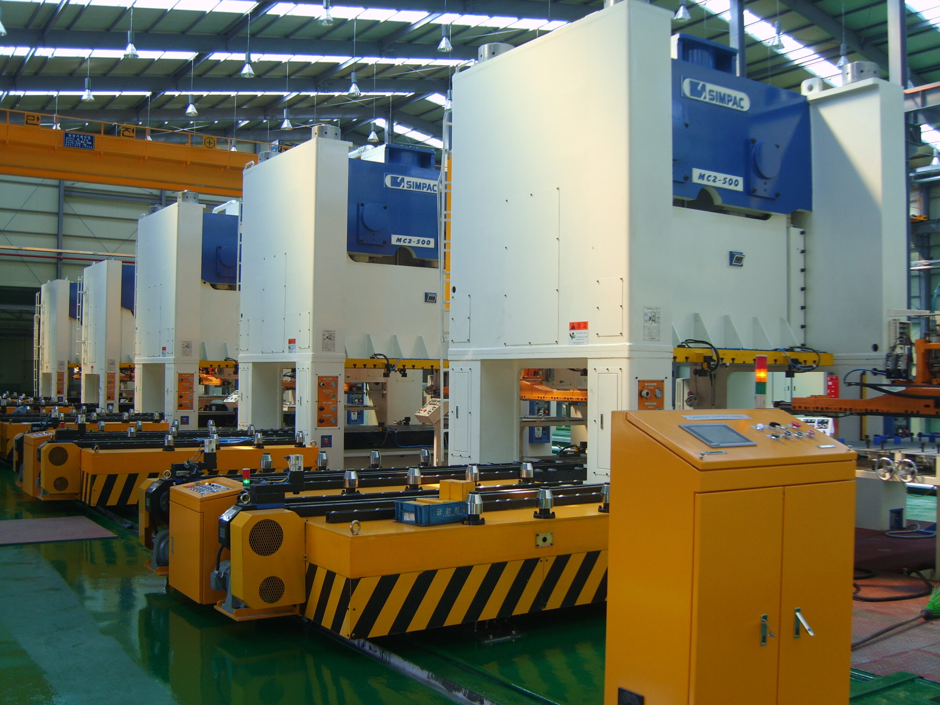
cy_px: 352
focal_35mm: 35
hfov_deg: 52.6
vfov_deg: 40.7
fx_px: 950
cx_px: 470
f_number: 2.8
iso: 50
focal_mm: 7.4
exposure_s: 1/125
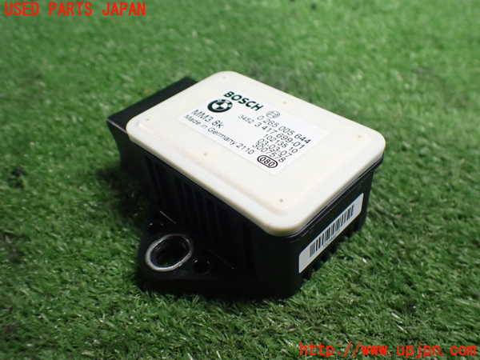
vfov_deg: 46.8
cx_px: 240
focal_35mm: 30
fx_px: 416
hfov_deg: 60.0
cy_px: 180
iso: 800
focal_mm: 5.4
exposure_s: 1/60
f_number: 2.3
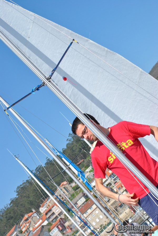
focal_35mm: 78
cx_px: 79
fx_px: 512
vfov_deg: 26.0
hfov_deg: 17.5
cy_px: 118
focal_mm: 52
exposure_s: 1/320
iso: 100
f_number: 9
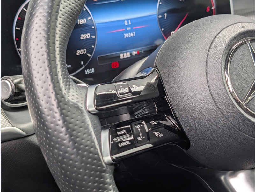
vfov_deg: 29.7
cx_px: 128
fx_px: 361
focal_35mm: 49
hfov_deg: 38.9
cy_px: 96
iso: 19
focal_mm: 6.9
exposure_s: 1/124
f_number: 1.68
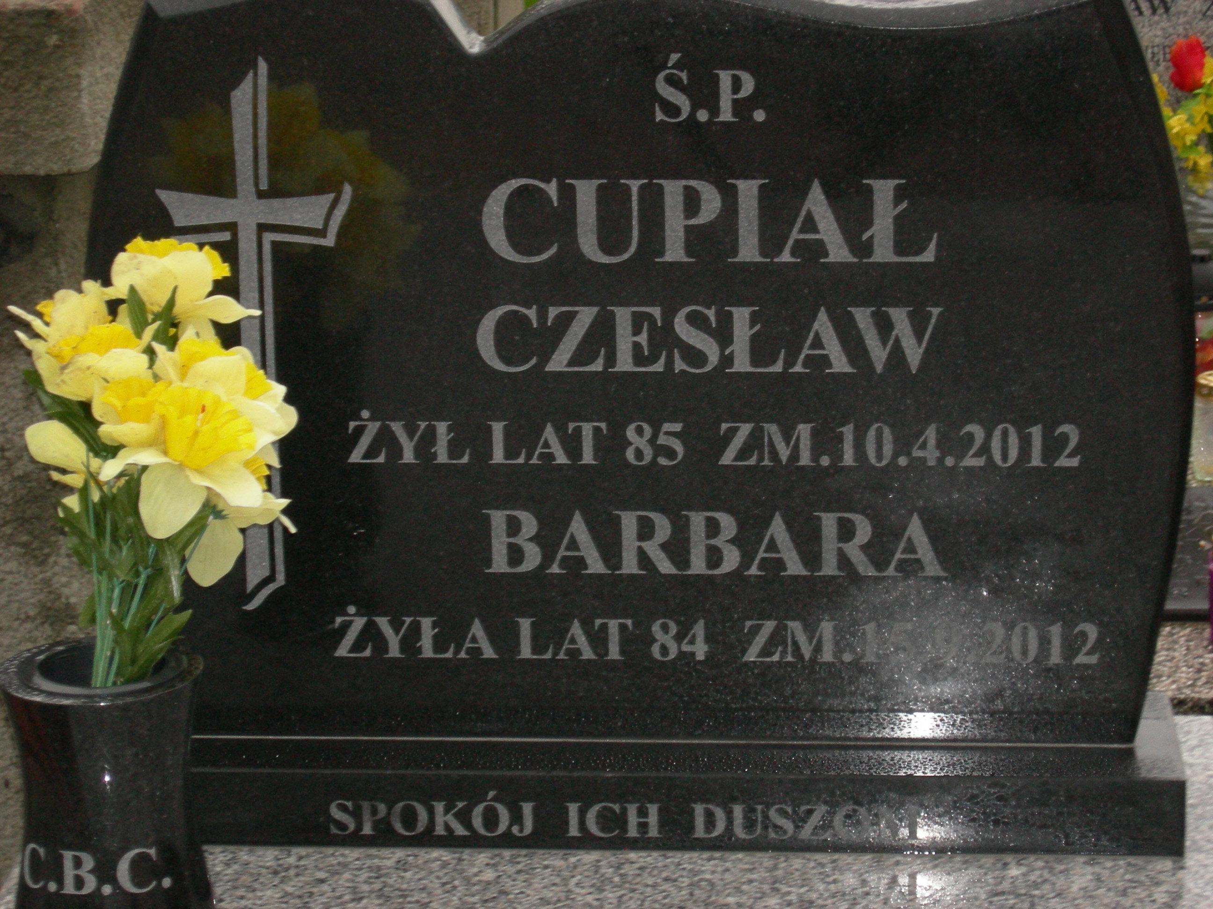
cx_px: 606
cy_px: 454
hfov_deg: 17.9
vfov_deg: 13.5
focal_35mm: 110
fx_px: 3855
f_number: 4.8
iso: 200
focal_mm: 23
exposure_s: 1/120
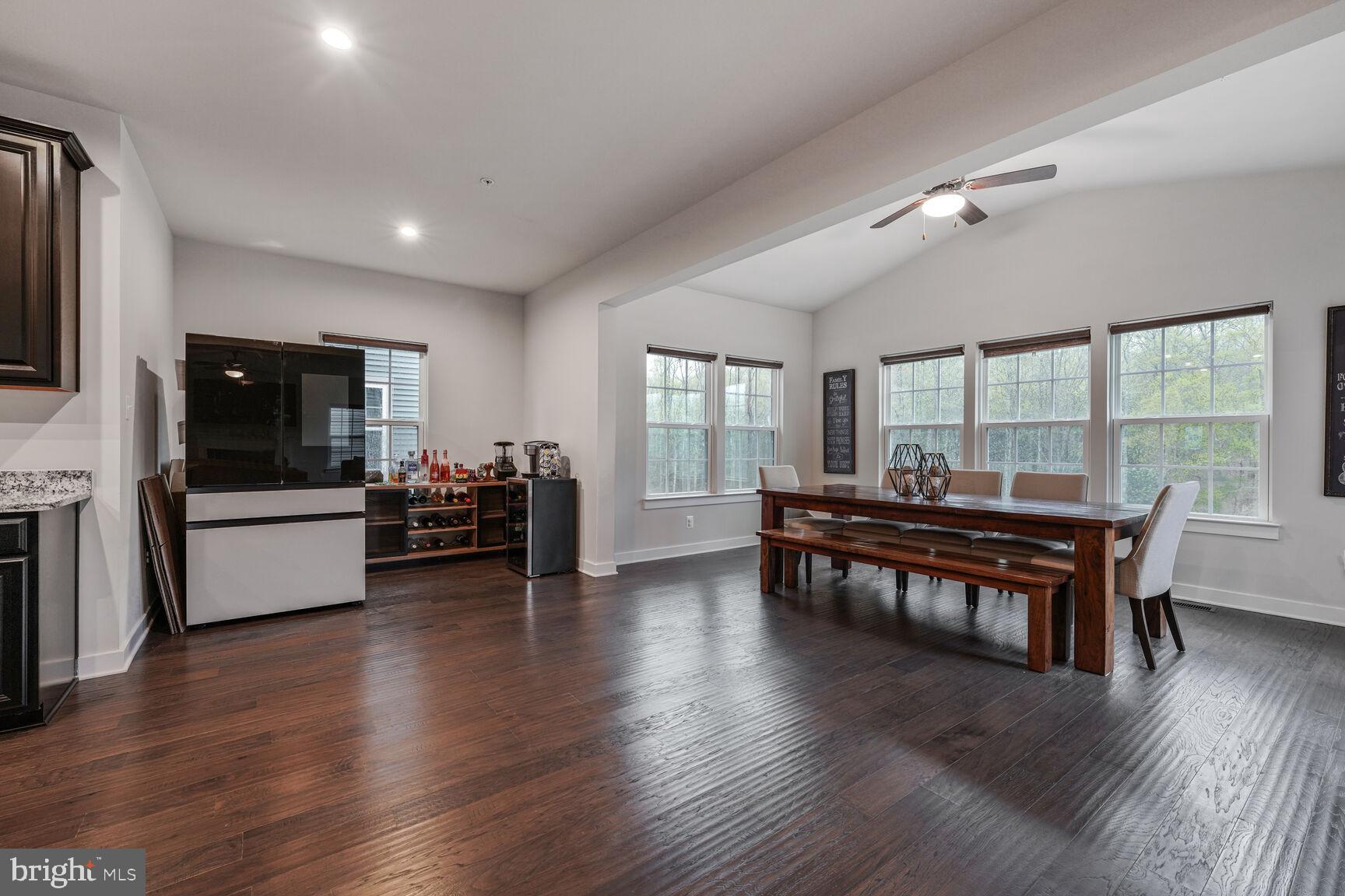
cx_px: 672
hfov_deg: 104.3
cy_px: 448
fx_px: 523
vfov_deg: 81.2
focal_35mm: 14
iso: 400
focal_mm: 14
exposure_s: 1/4
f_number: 8
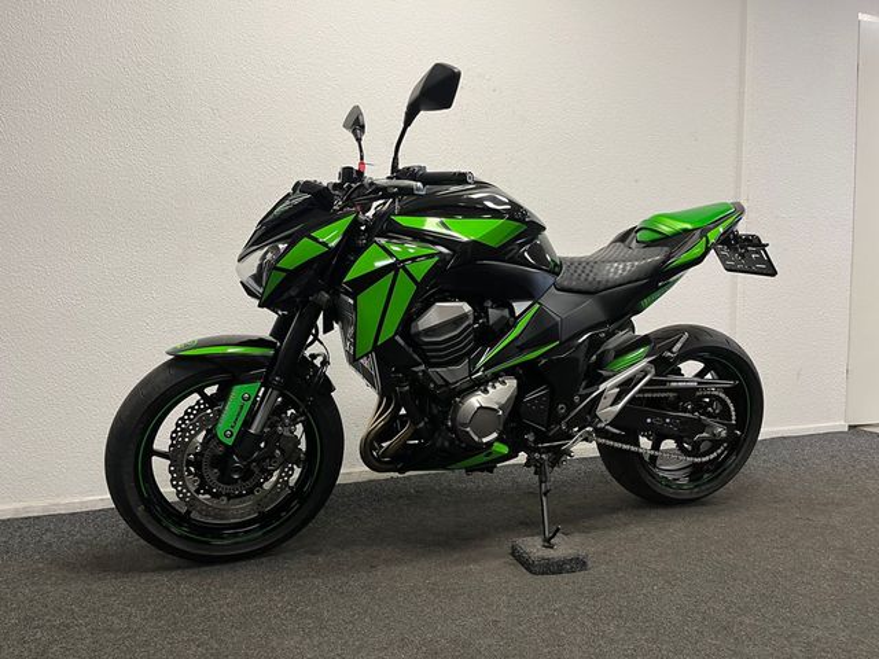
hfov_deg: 67.3
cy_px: 330
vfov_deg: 53.1
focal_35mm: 26
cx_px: 440
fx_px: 660
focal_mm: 5.1
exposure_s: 1/50
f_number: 1.6
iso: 80
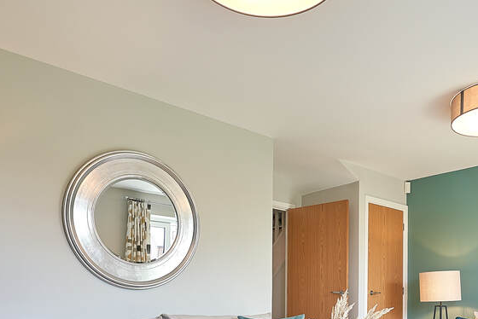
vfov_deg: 38.3
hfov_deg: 58.0
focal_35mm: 32
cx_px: 299
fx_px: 425
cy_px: 289
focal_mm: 14
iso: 100
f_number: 10
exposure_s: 1/5
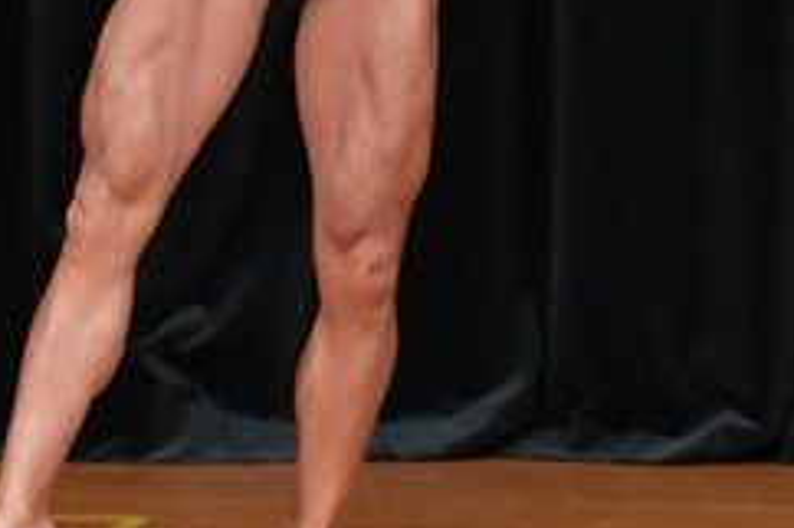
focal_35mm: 962
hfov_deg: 2.1
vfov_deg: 1.4
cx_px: 254
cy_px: -187
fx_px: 21202
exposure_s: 1/400
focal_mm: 200
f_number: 5.6
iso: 4000
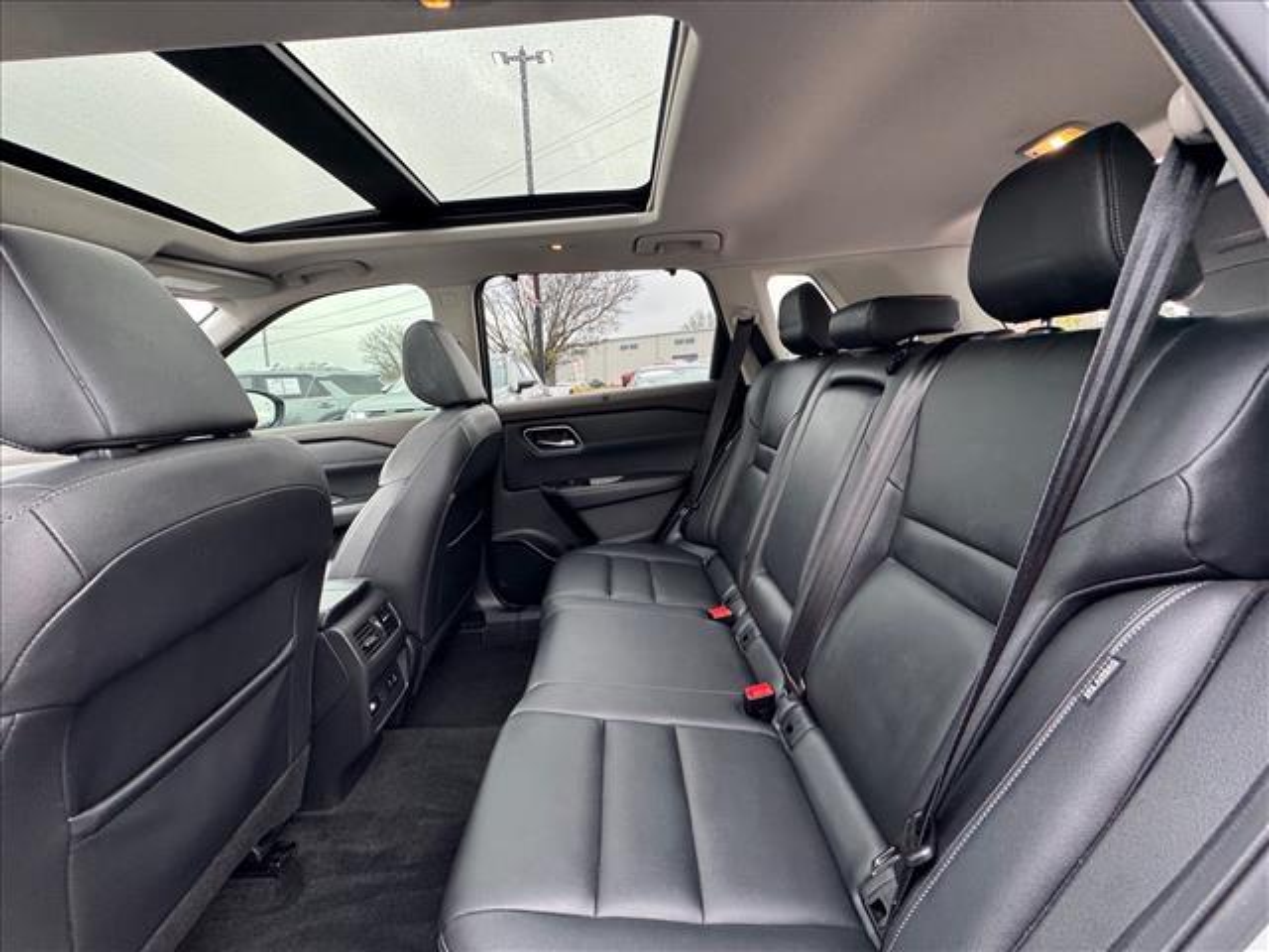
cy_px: 476
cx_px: 634
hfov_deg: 102.1
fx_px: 513
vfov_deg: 85.7
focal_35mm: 14
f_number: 2.2
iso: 160
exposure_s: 1/99
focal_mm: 2.22
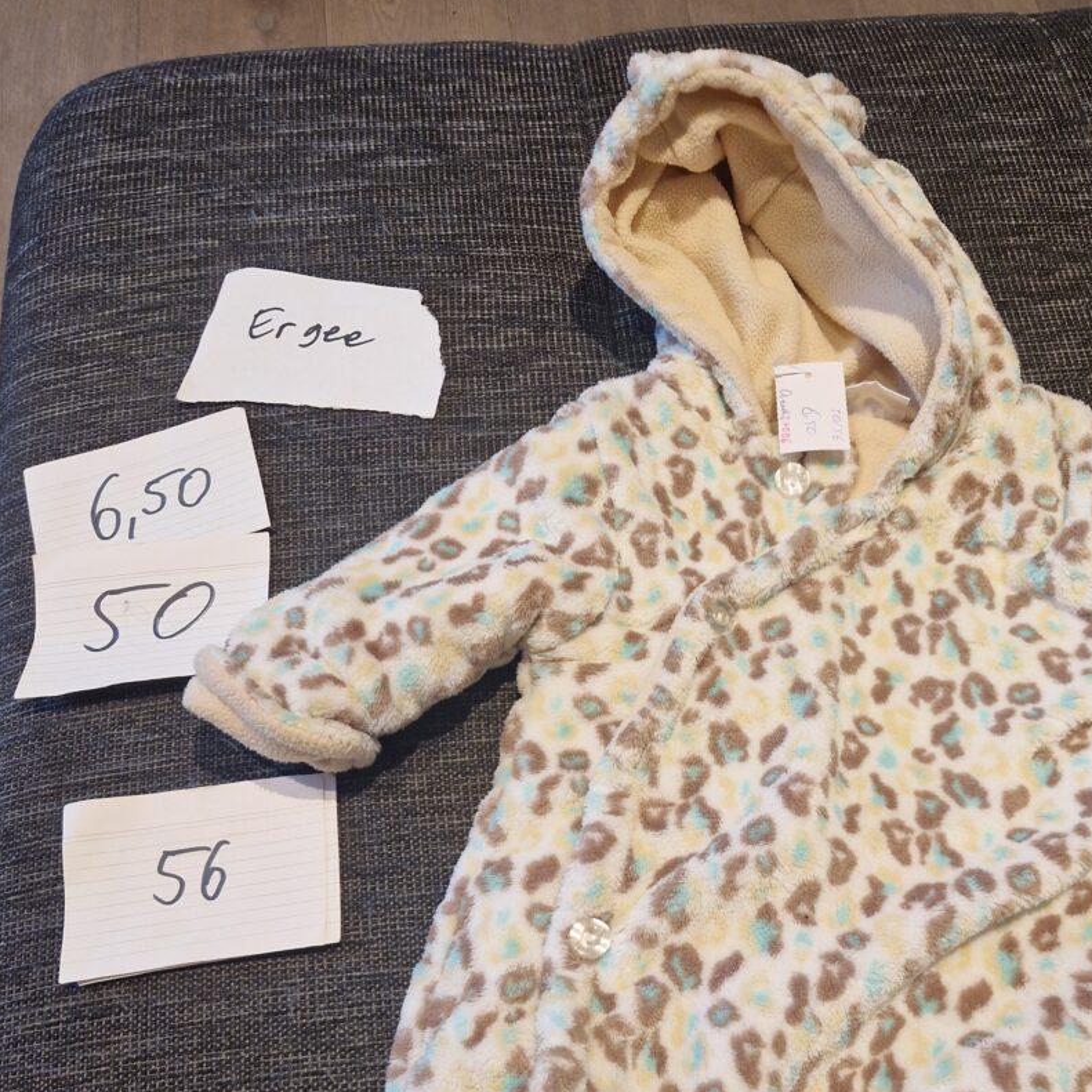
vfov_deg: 44.2
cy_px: 846
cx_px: 701
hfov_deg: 45.5
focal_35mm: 36
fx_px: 1285
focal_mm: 5.4
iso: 50
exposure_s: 1/100
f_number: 1.8
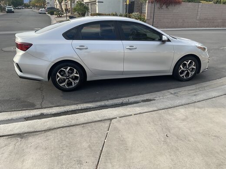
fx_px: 189
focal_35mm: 29
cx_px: 113
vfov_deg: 48.2
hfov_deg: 61.7
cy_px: 84
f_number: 1.8
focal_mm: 3
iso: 16
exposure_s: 1/529
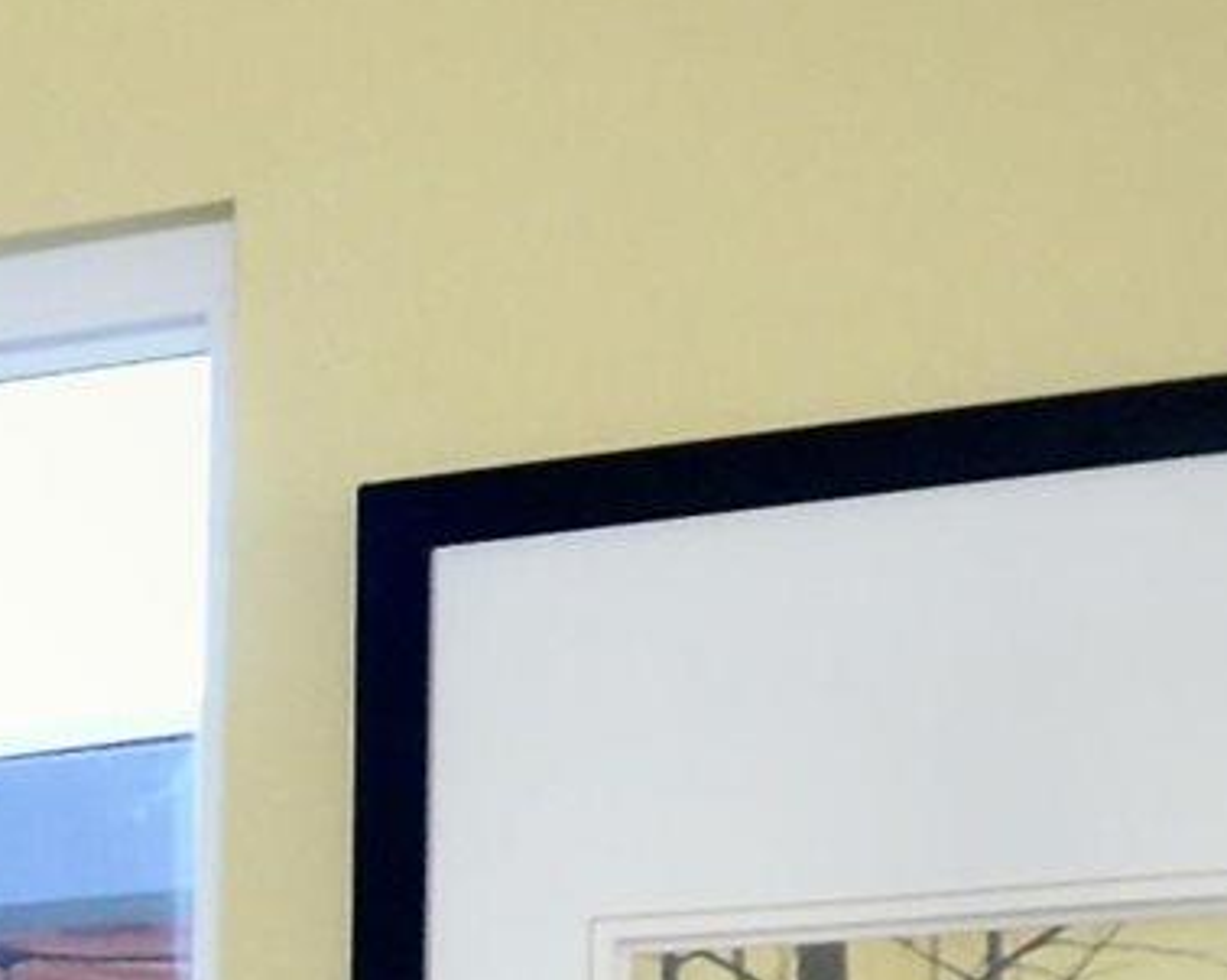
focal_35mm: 126
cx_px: -2412
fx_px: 4566
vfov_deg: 9.7
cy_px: 2873
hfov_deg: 10.7
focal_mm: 11
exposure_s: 1/60
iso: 560
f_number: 4
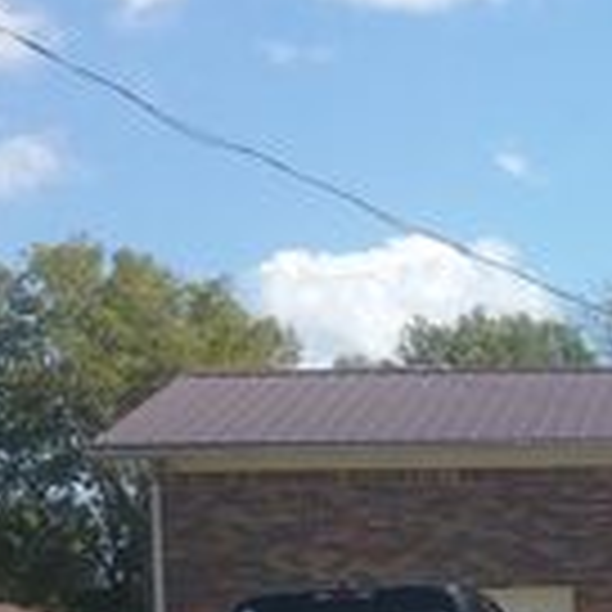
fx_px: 2020
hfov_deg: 15.0
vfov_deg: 16.9
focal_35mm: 101
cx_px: 1098
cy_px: 583
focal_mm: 3.3
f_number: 2.2
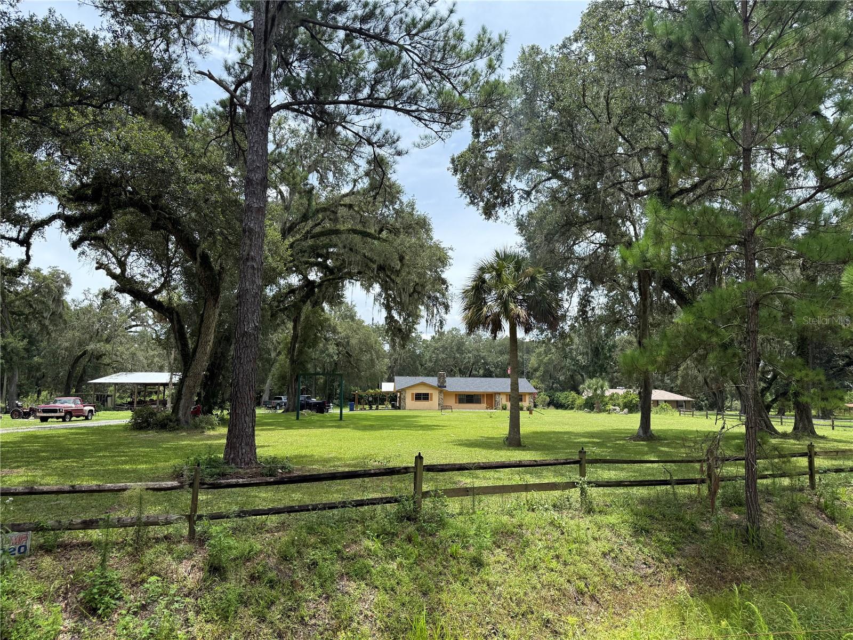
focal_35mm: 24
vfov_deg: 56.8
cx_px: 426
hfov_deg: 71.6
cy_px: 320
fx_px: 591
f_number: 1.78
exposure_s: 1/2169
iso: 100
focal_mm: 6.76
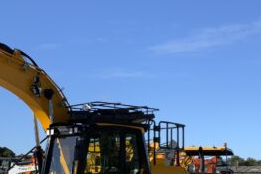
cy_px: 131
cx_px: 39
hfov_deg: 26.6
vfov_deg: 18.3
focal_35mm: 74
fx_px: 536
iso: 16
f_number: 1.8
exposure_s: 1/1730
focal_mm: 3
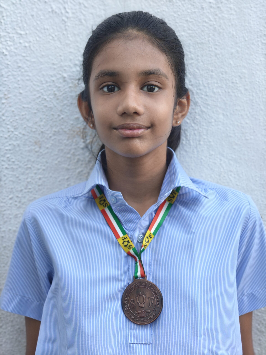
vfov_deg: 27.8
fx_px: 717
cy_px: 178
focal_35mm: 70
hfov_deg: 21.0
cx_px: 133
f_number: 4.5
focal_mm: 13.3
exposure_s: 1/100
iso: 125
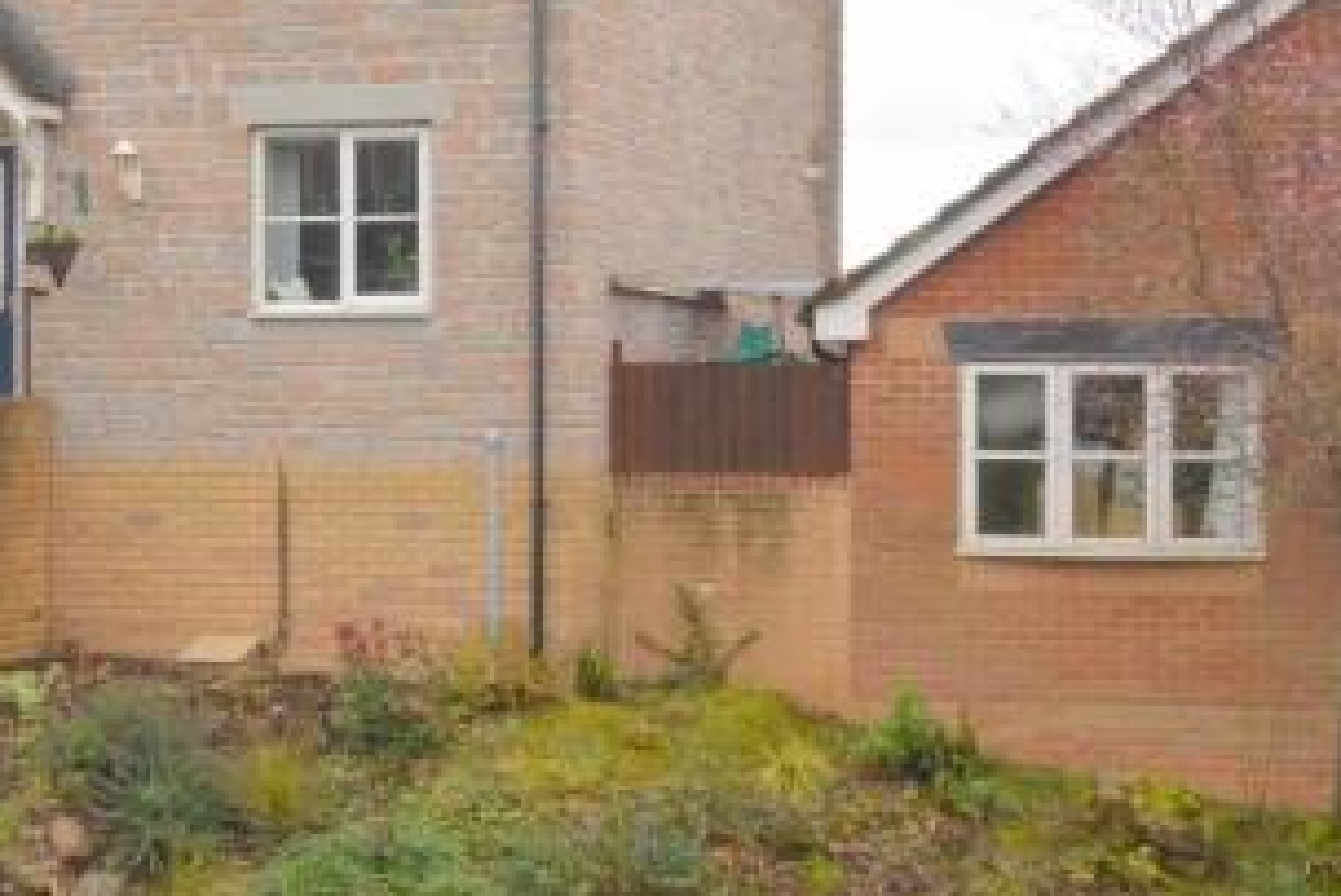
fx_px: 3130
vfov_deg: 16.2
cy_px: 271
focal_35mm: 84
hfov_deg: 24.0
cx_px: 421
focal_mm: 14.5
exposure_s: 1/60
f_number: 10
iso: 160
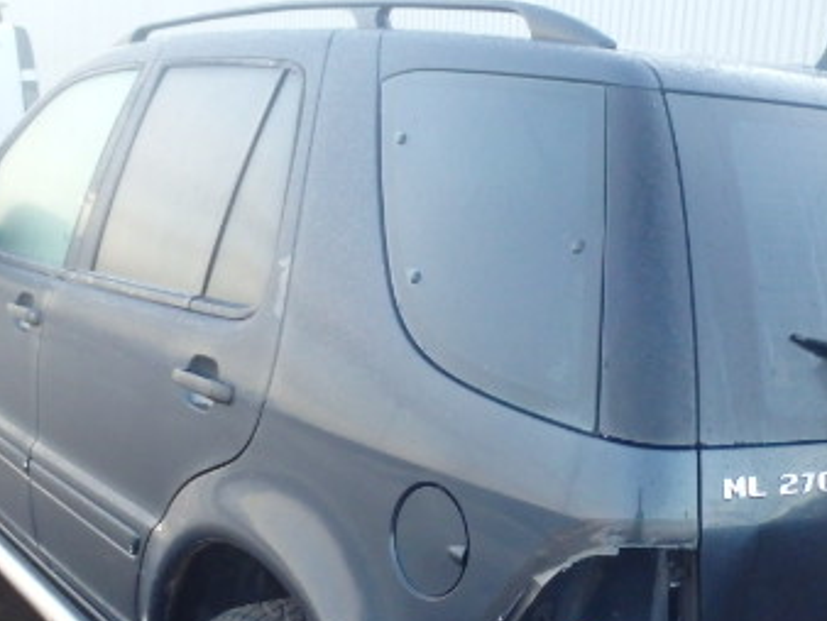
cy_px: 460
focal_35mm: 53
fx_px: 1267
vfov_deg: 27.2
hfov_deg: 35.9
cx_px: 524
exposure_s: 1/30
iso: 800
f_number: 3.9
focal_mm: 5
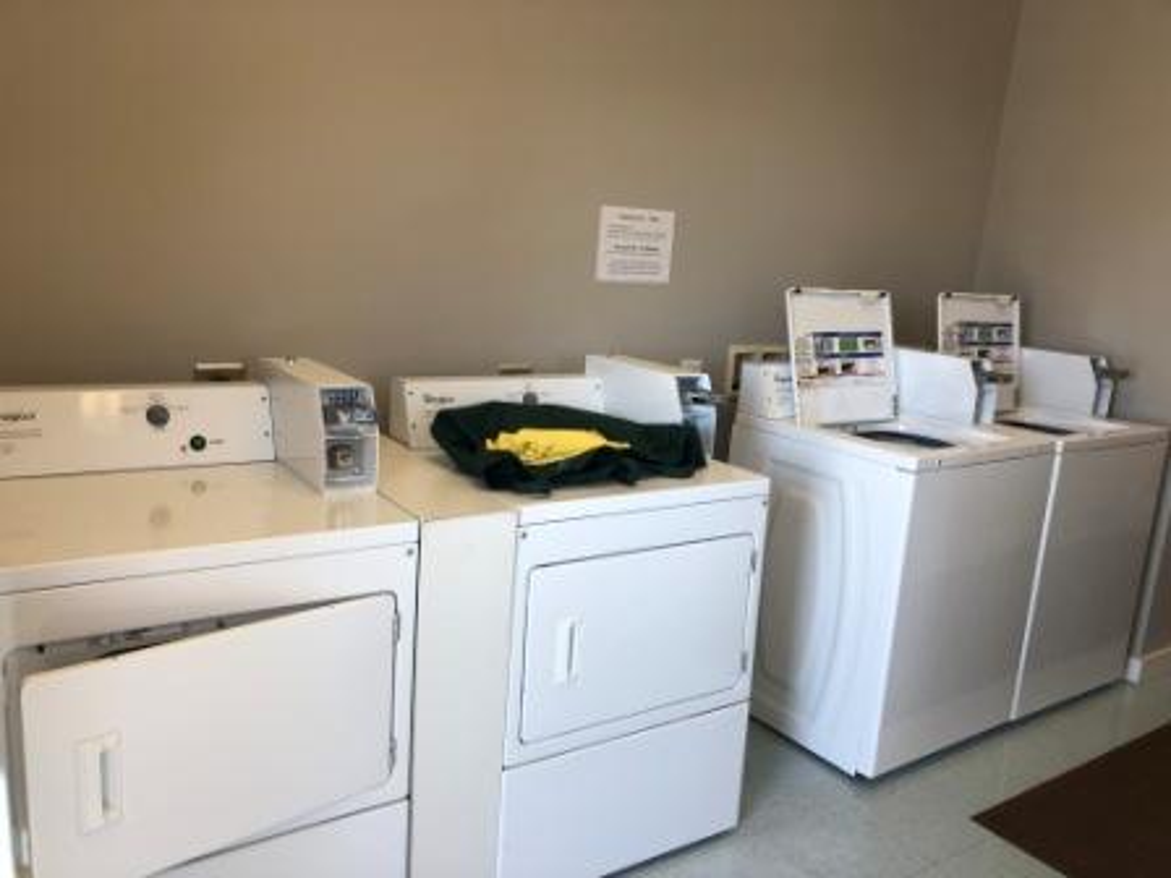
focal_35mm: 28
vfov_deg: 49.7
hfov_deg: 63.4
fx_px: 947
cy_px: 439
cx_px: 586
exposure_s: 1/120
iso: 40
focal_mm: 4
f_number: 1.8
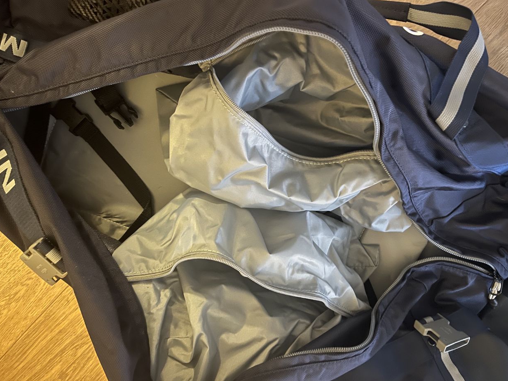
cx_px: 253
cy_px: 197
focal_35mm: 27
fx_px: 396
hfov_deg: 65.3
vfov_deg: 51.3
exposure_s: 1/9
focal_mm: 5.1
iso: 640
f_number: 1.6
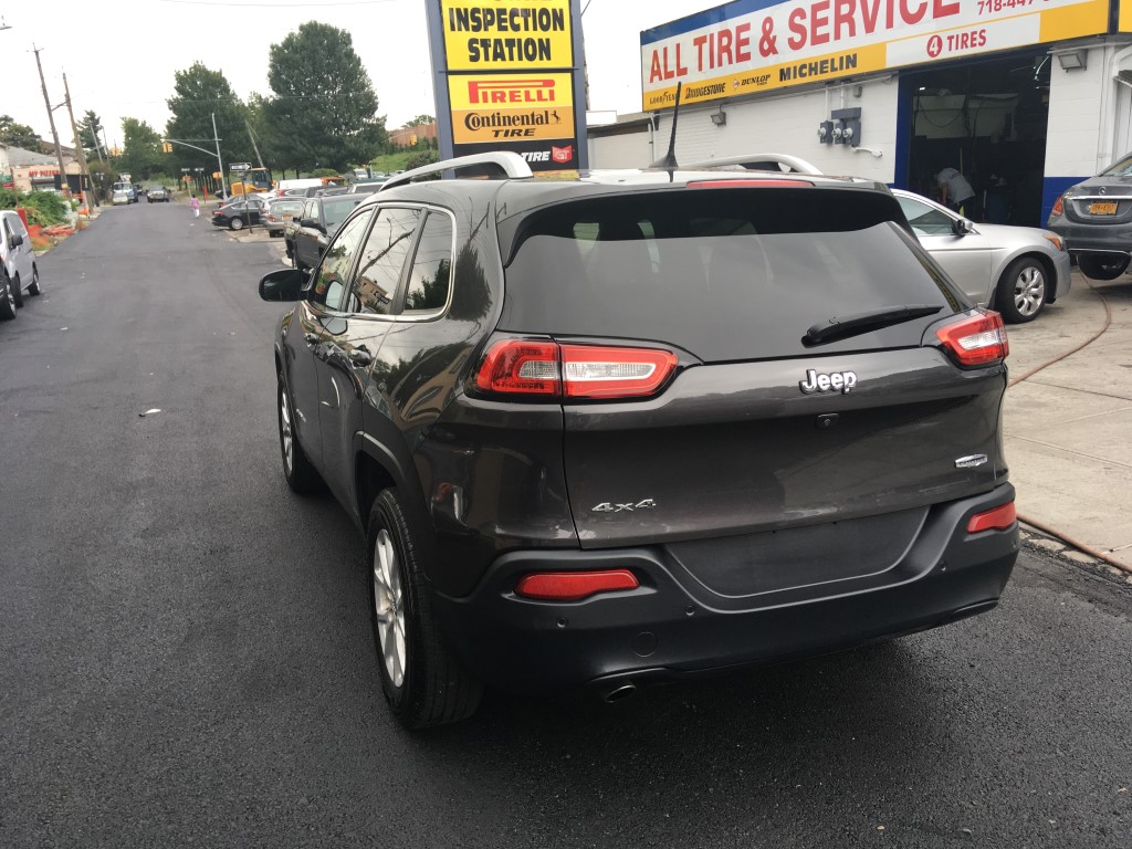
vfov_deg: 48.2
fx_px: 948
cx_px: 566
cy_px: 424
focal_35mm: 29
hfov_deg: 61.7
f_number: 2.2
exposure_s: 1/120
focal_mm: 4.15
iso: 32
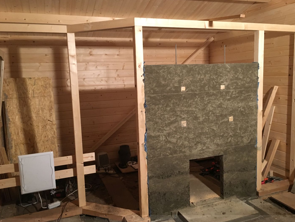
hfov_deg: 58.3
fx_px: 264
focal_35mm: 31
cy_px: 111
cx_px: 156
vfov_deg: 45.4
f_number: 2.2
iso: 200
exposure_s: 1/33
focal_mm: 4.15
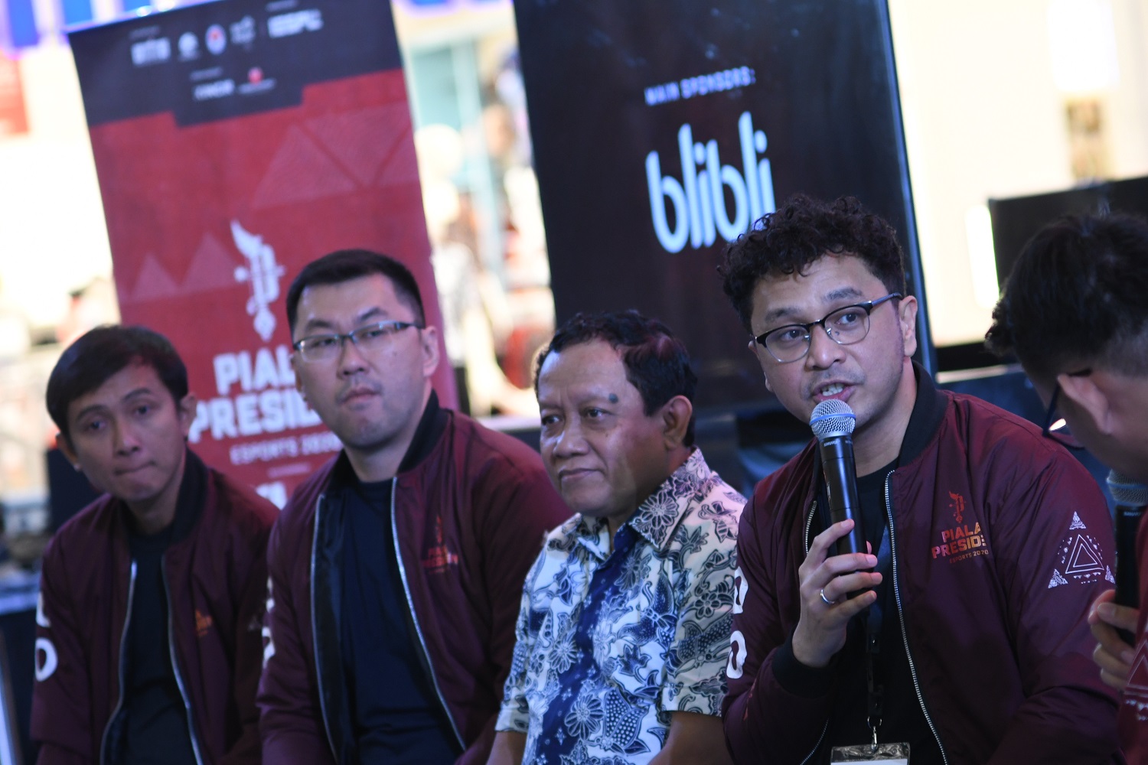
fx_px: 5963
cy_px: 382
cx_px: 574
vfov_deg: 7.3
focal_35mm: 187
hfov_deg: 11.0
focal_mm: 125
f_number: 4
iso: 1600
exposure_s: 1/100
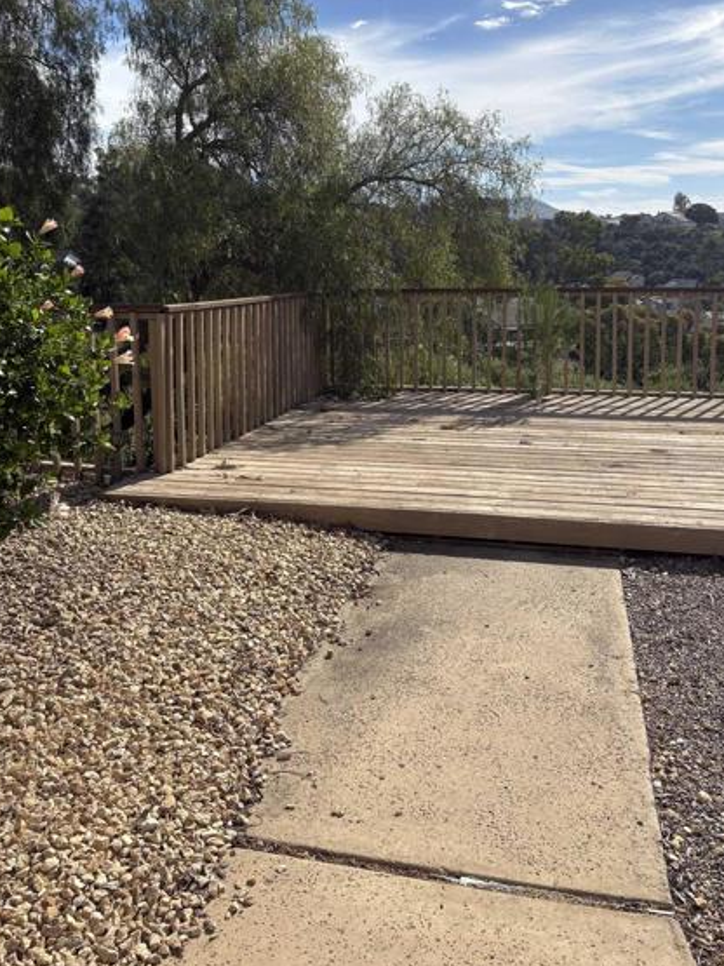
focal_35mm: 30
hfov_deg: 46.8
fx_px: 837
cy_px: 416
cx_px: 362
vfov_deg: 59.7
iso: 50
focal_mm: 5.96
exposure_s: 1/3831
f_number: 1.6
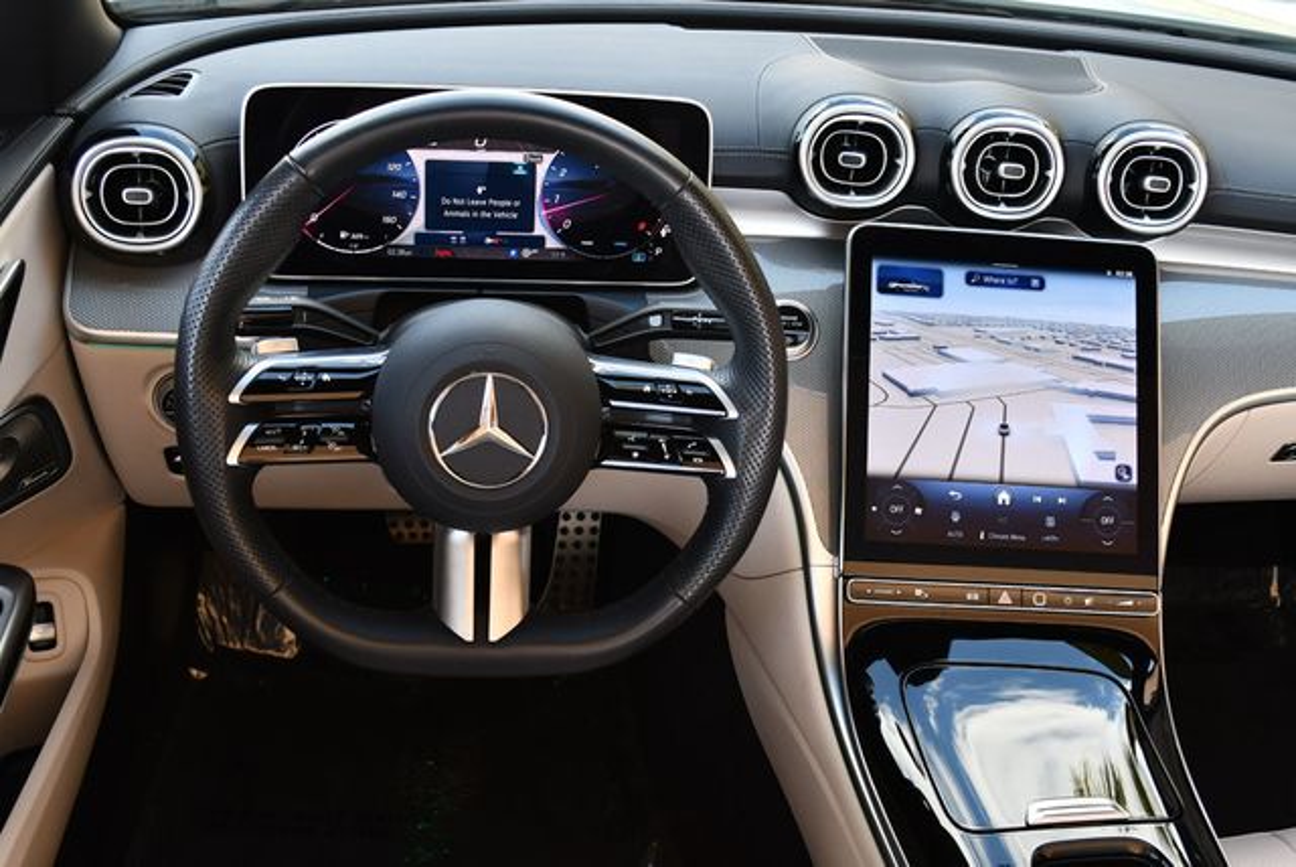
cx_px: 648
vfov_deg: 36.9
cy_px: 434
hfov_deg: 53.1
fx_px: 1297
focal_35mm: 36
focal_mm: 18
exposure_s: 1/250
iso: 400
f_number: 4.5
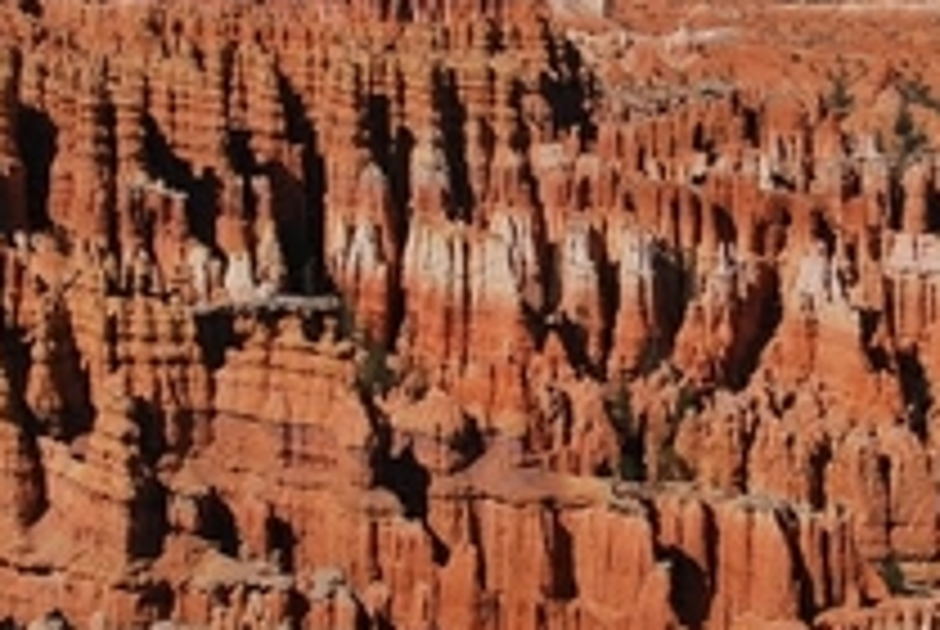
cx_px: 666
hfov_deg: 18.9
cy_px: 238
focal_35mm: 107
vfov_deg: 12.8
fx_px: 2809
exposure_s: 1/500
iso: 100
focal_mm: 25
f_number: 11
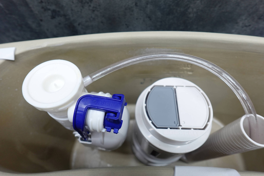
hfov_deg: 84.0
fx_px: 147
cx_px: 132
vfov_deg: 61.9
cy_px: 88
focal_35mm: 20
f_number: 2
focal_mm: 7.6
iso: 125
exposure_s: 1/80
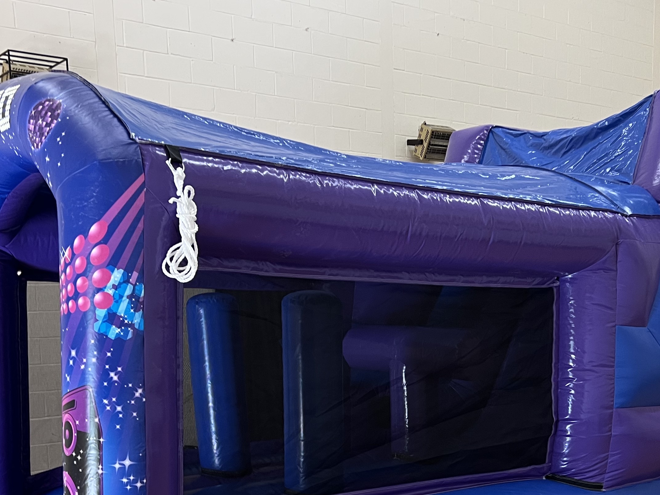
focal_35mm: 49
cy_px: 426
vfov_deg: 28.7
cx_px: 389
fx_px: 934
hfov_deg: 38.8
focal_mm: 5.7
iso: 100
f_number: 1.5
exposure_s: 1/50
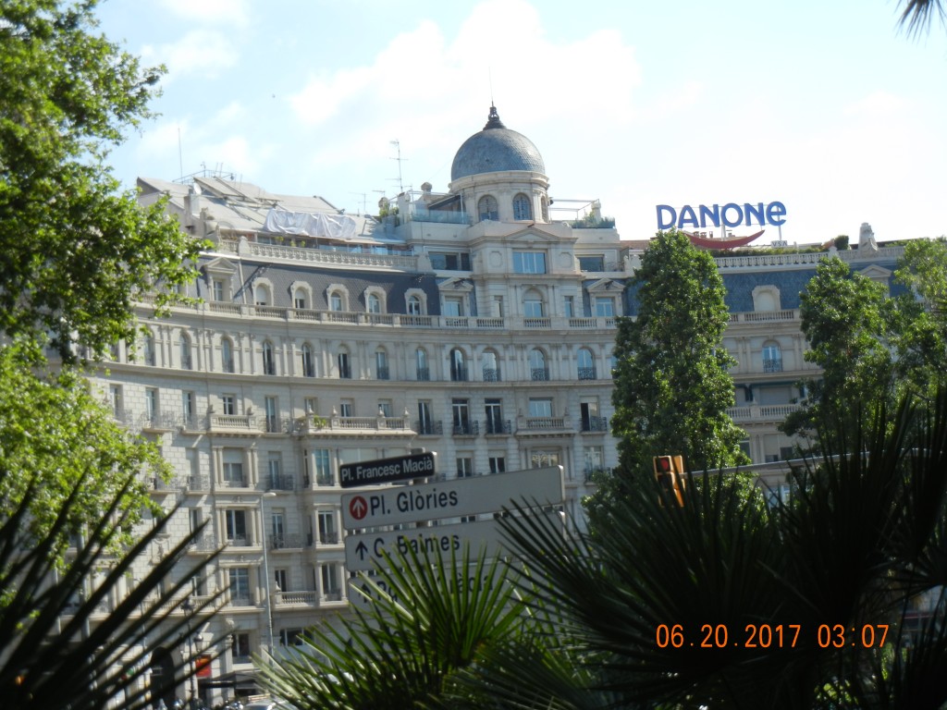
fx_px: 2107
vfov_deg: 19.1
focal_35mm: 77
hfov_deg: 25.3
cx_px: 474
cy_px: 355
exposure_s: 1/646
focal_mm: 13.9
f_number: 4.3
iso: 160
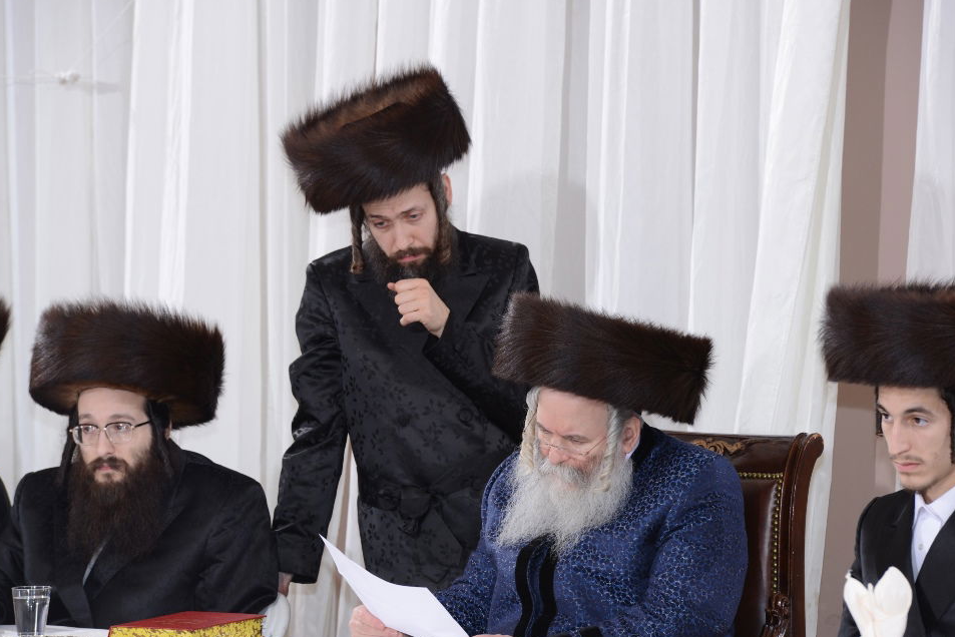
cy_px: 337
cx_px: 500
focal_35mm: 215
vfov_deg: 6.4
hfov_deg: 9.6
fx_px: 5705
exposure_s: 1/200
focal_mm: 200
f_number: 9
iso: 400
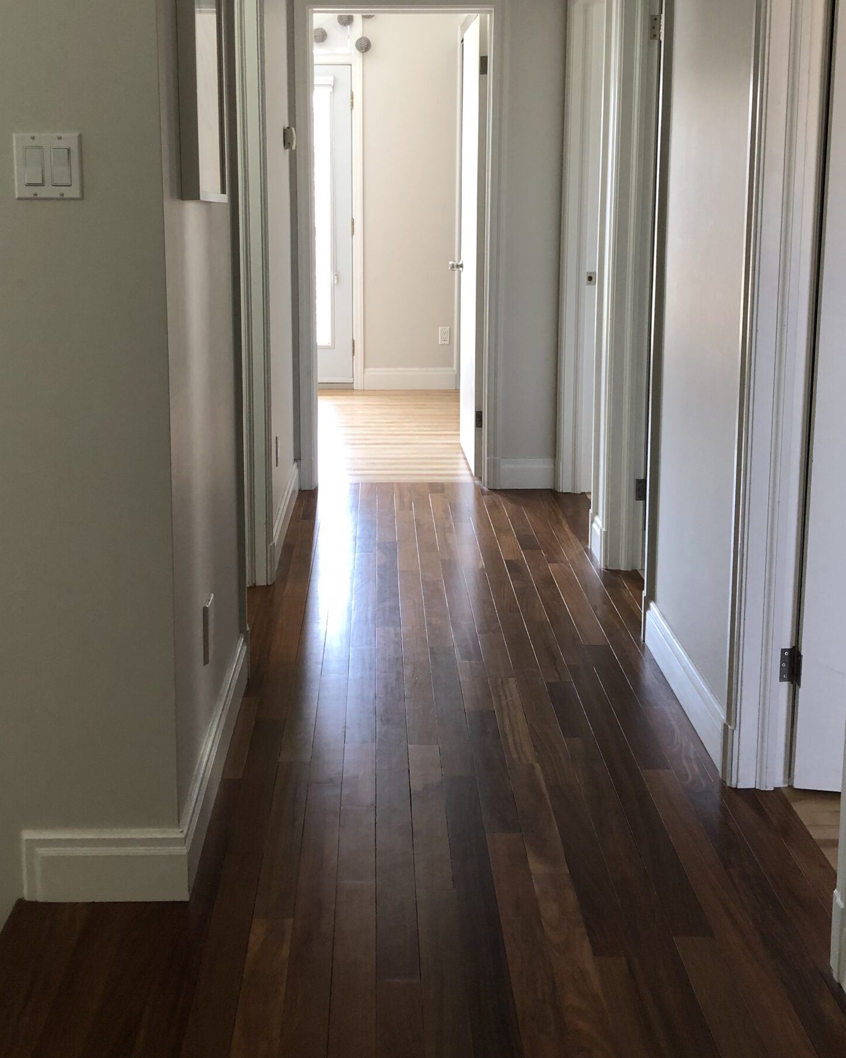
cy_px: 383
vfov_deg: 46.3
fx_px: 1221
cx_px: 366
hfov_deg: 38.2
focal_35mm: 39
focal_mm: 3.99
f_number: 1.8
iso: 40
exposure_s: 1/20
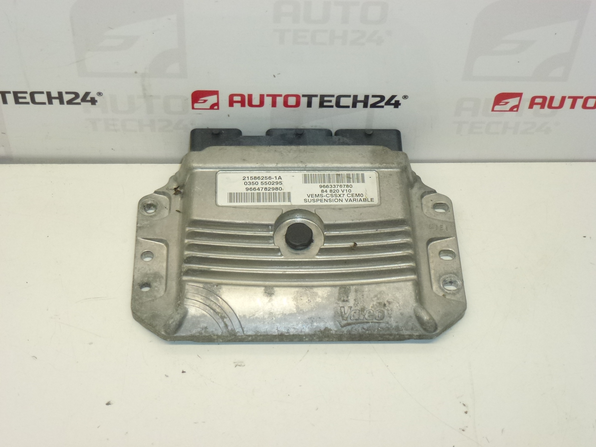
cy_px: 224
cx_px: 298
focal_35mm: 61
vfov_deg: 24.0
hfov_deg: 31.7
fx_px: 1050
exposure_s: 1/250
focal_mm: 10.9
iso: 400
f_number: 4.5
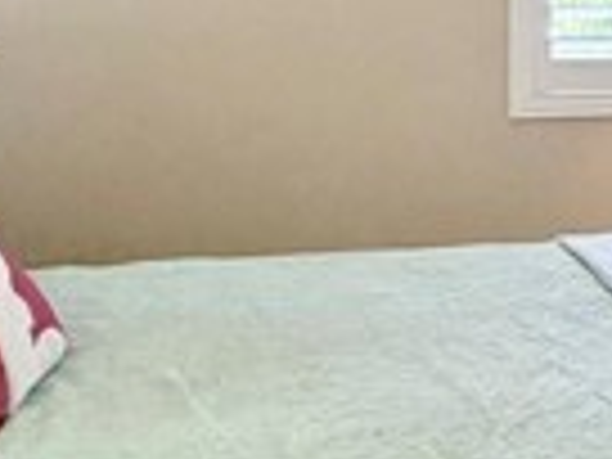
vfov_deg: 21.7
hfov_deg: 25.3
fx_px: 1167
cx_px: 796
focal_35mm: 66
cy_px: 32
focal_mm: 2.22
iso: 320
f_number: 2.2
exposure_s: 1/60
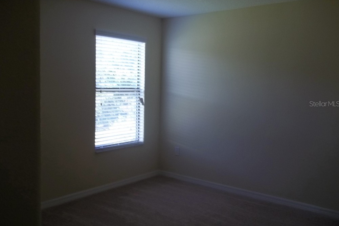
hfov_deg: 55.8
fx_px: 320
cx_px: 168
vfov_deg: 38.9
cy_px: 104
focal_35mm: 34
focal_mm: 5.7
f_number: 2.9
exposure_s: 1/30
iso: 69
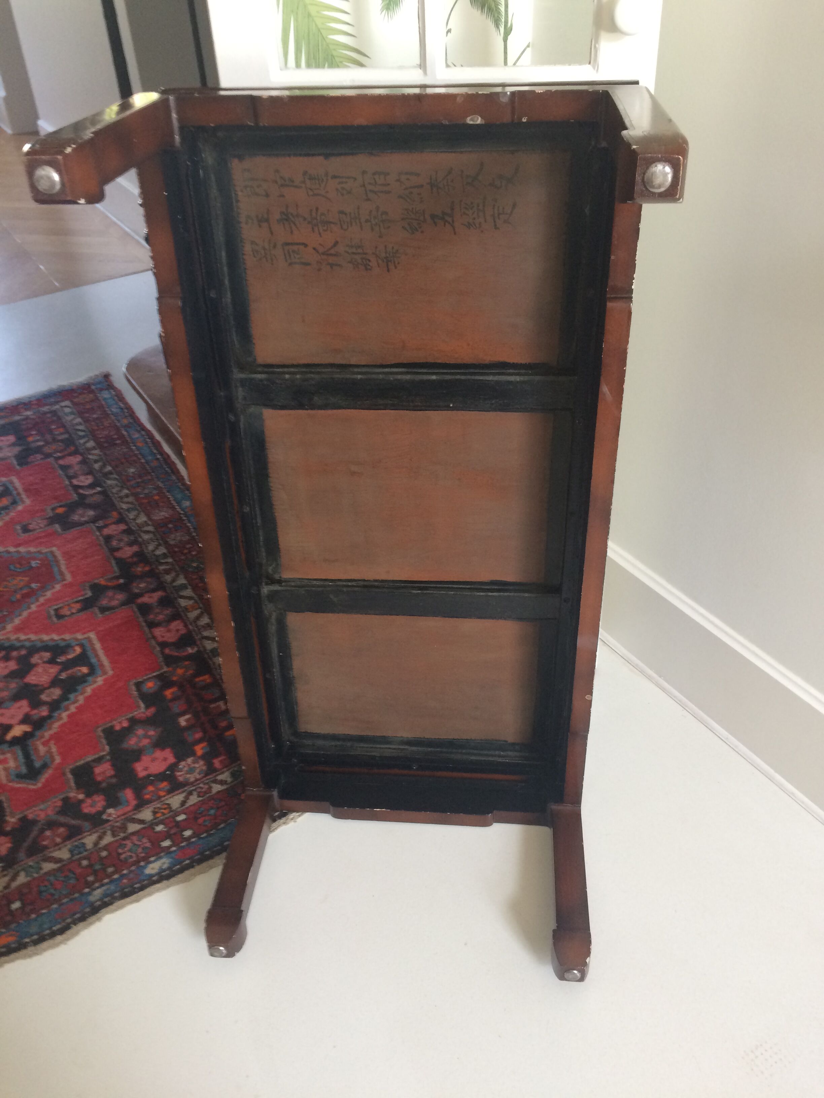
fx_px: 920
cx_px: 412
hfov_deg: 48.2
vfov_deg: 61.7
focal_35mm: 29
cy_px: 549
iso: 125
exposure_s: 1/33
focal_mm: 4.15
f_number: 2.2
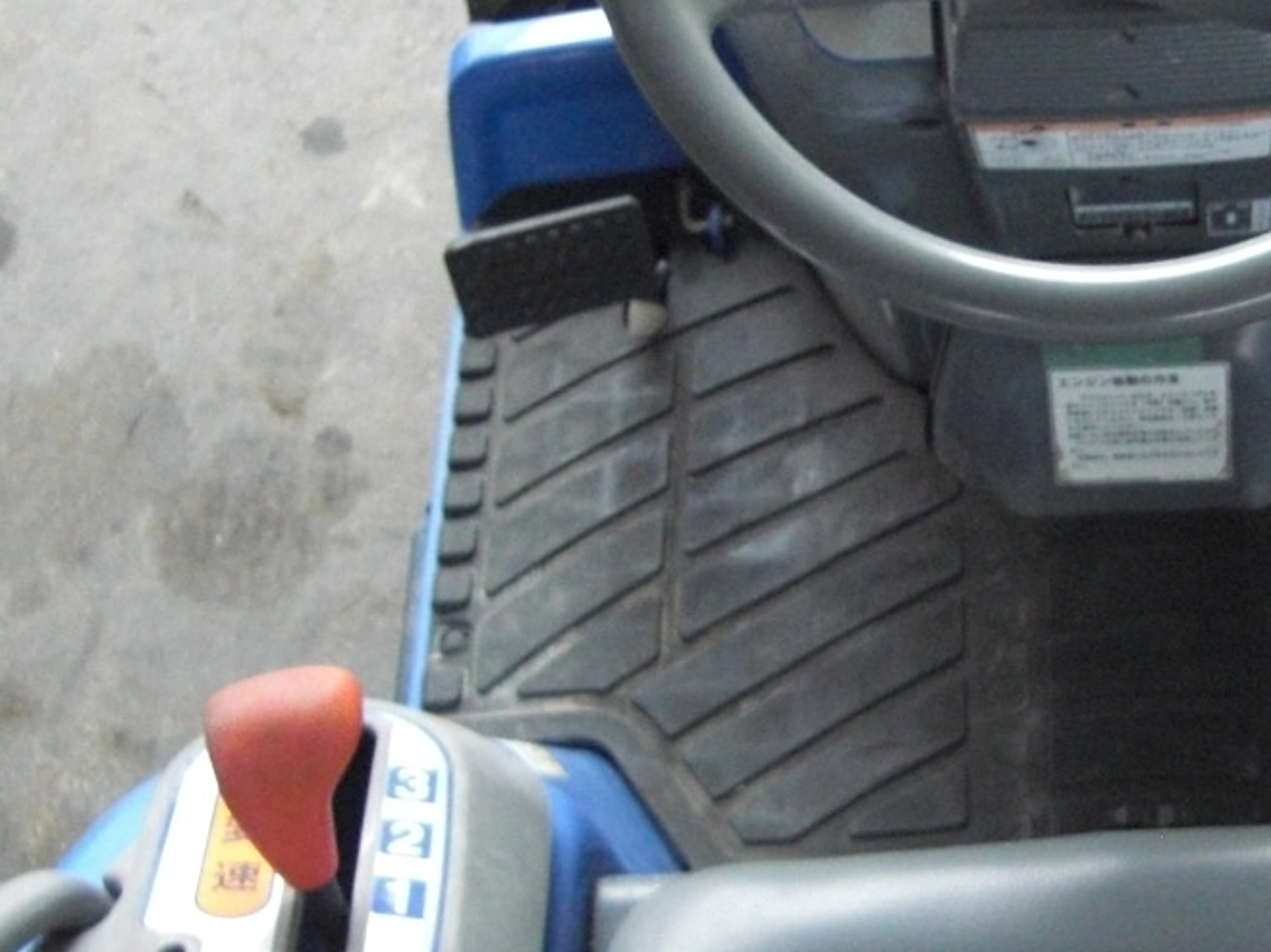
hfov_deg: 27.2
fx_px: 2496
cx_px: 1219
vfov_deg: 21.6
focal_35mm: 68
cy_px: 578
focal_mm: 4.9
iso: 400
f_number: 2.6
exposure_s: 1/80
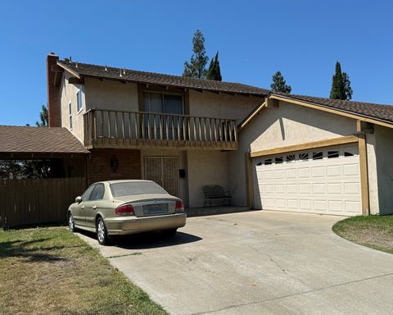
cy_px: 178
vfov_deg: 49.8
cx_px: 191
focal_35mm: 29
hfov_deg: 60.4
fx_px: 337
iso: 80
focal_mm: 6.76
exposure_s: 1/6410
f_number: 1.78
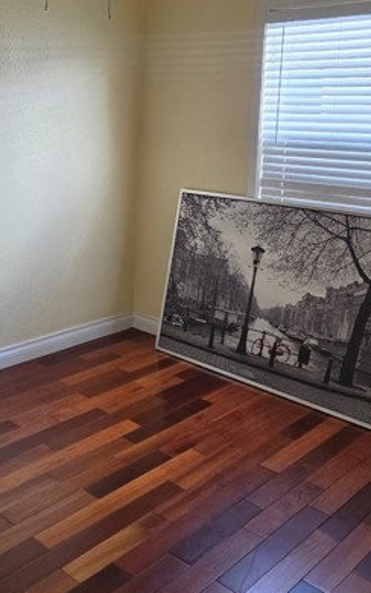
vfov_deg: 48.3
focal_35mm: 40
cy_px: 189
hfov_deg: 31.2
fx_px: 647
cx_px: 76
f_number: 1.8
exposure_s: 1/120
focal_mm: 5.4
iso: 200
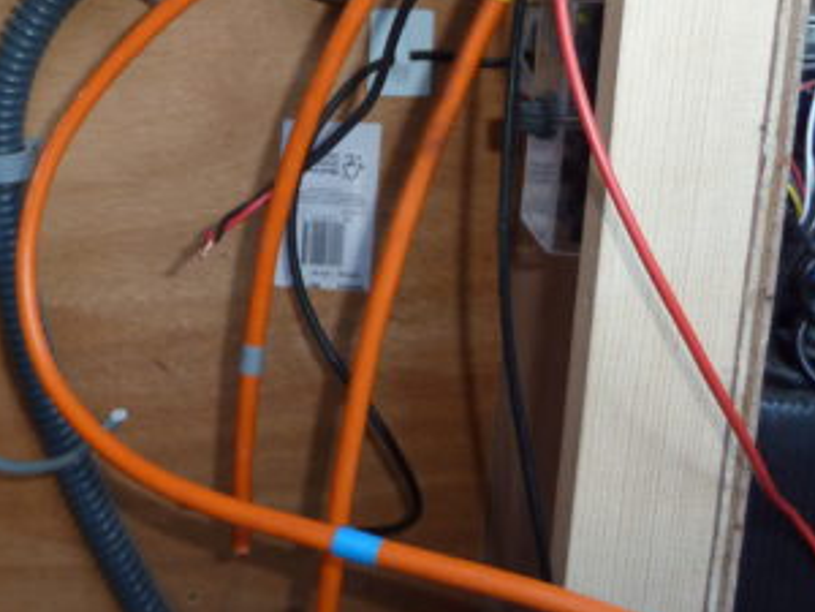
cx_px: 90
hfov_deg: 36.0
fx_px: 1177
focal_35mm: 50
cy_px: 38
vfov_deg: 27.8
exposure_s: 1/30
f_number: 3.3
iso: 160
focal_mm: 4.1
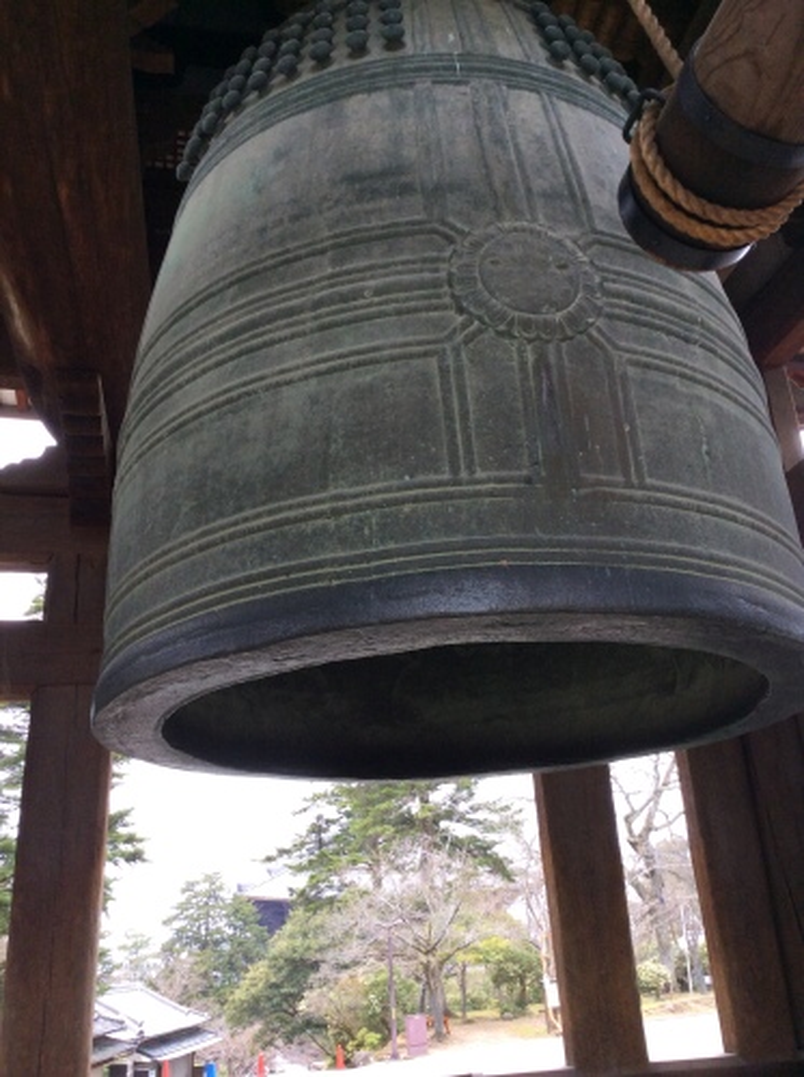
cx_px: 402
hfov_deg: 44.0
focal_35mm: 32
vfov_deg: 56.9
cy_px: 538
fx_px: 994
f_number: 2.4
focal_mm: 3.3
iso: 50
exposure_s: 1/120
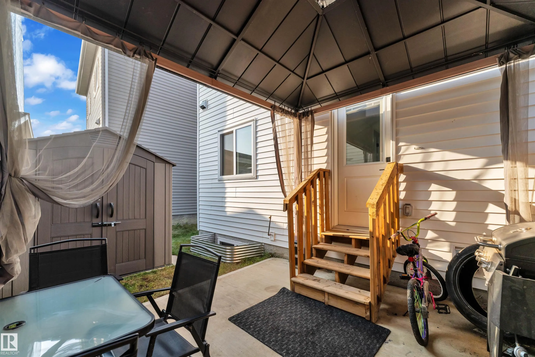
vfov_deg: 81.2
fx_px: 208
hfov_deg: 104.3
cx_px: 268
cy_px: 178
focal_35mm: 14
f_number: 5.6
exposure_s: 1/500
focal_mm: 14
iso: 400
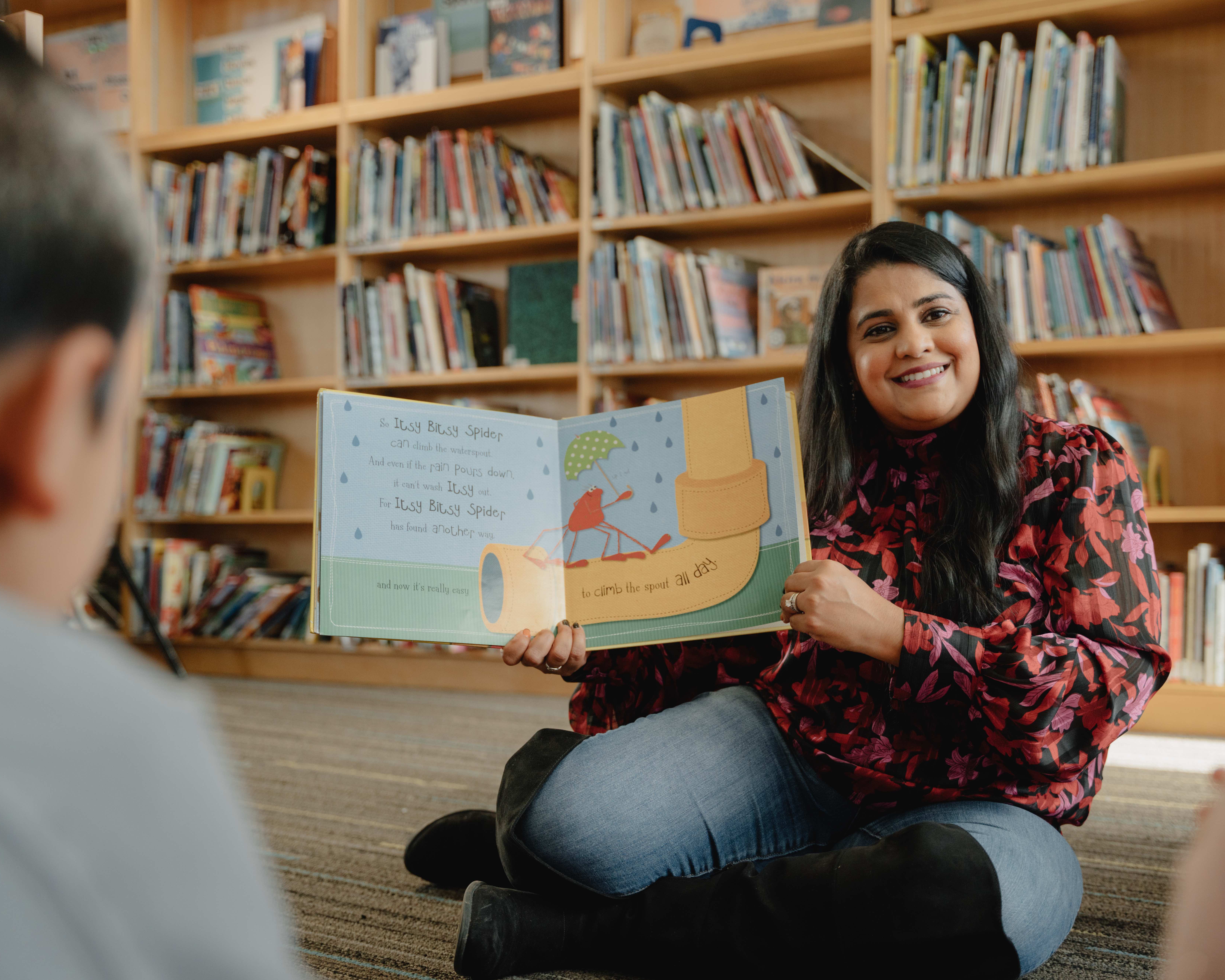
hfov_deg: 41.3
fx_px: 1624
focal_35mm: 45
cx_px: 678
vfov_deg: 33.6
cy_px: 490
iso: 640
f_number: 2.8
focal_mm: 39.7
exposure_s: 1/250
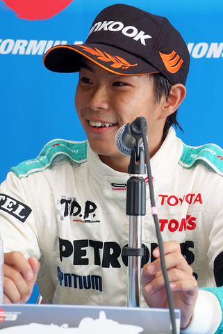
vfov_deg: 15.2
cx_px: 112
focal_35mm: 135
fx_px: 1252
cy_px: 167
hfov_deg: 10.2
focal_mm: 90
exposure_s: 1/60
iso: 800
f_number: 11
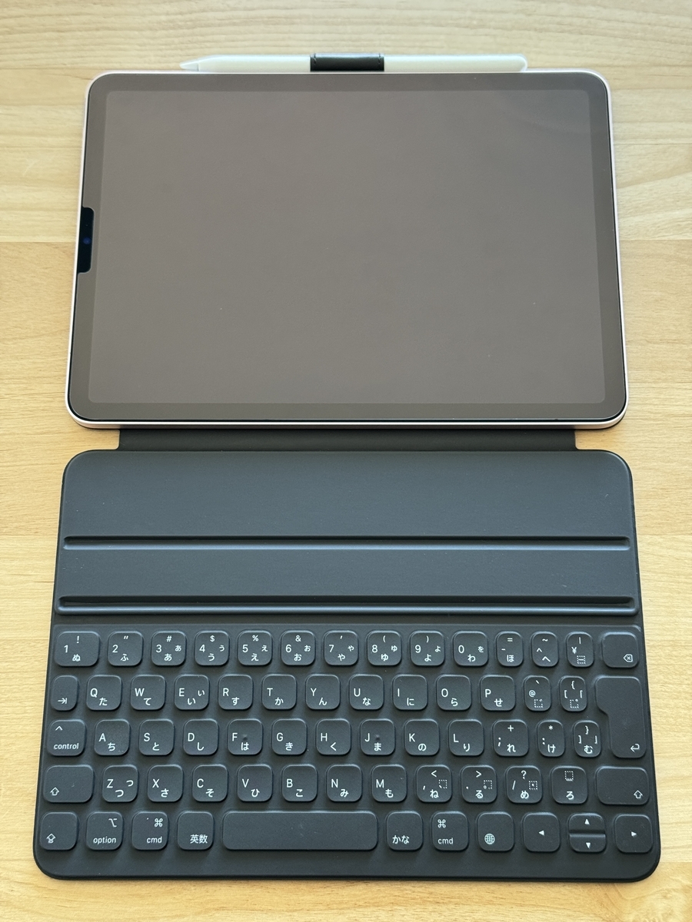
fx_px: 1279
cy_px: 461
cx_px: 346
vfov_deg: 39.7
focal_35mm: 48
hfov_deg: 30.3
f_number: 1.78
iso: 250
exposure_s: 1/60
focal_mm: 6.76
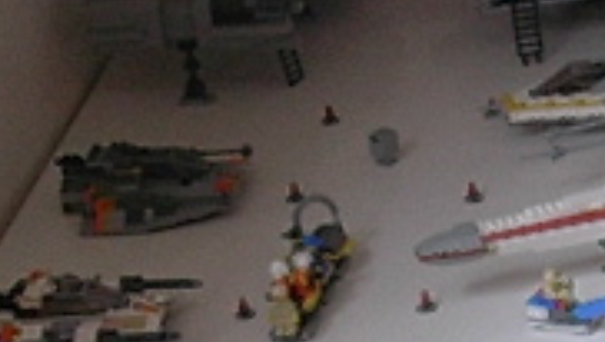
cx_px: 515
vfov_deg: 7.0
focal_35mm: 172
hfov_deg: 12.4
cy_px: 388
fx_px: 2763
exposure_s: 1/33.9
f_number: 2.9
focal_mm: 6.7
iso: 70
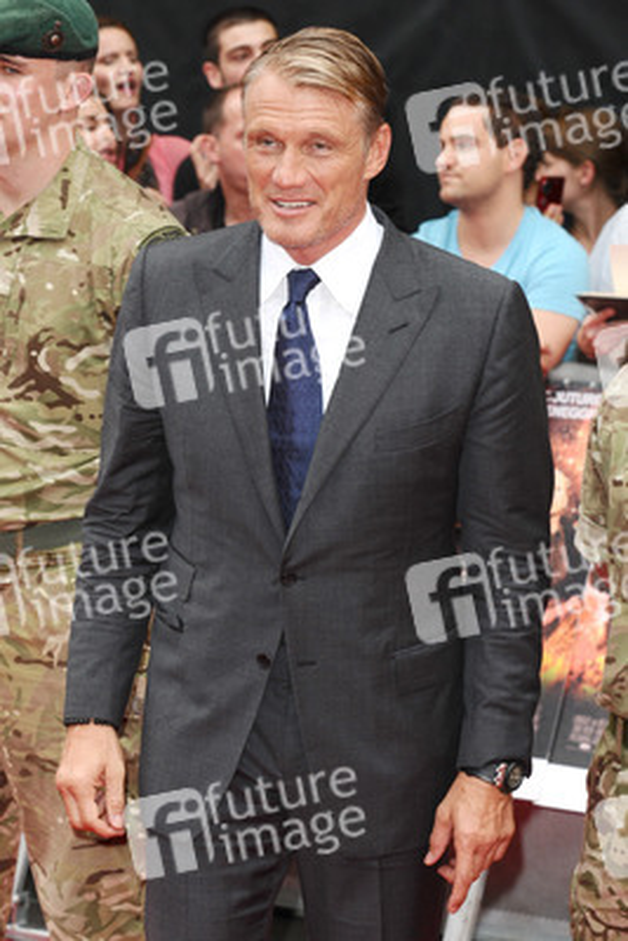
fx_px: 3608
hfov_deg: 9.9
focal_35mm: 138
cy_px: 470
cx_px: 314
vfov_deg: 14.9
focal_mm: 92
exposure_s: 1/200
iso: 320
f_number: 5
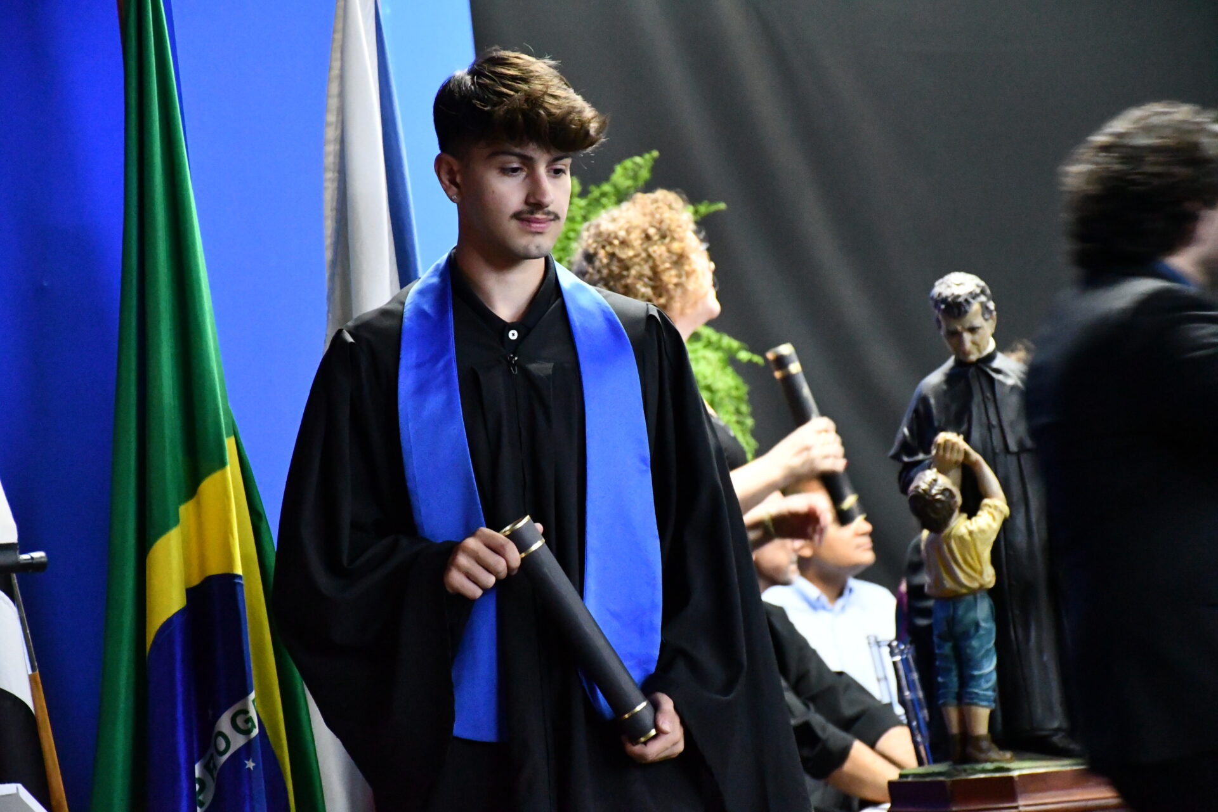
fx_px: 4567
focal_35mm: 135
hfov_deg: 15.2
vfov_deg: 10.2
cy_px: 406
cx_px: 609
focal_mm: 90
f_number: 5.3
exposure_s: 1/40
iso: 12800
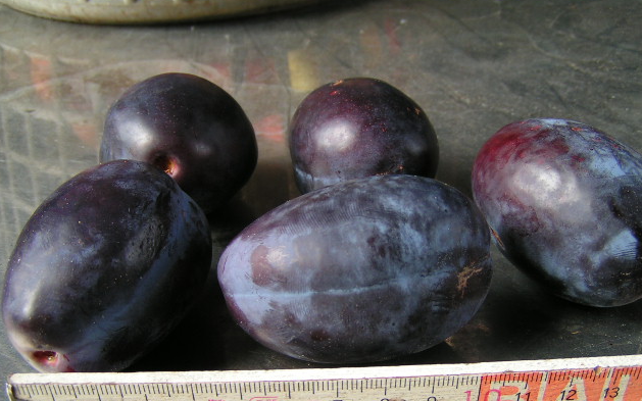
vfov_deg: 31.2
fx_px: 717
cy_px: 238
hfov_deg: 48.2
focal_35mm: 41
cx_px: 324
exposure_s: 1/40
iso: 50
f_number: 3.2
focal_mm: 5.8
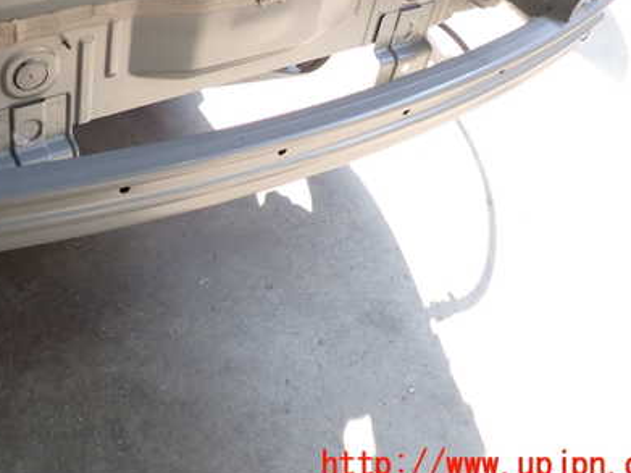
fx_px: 838
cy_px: 123
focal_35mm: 46
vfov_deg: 31.0
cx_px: 202
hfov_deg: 40.6
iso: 200
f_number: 2.3
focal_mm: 5.4
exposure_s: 1/100
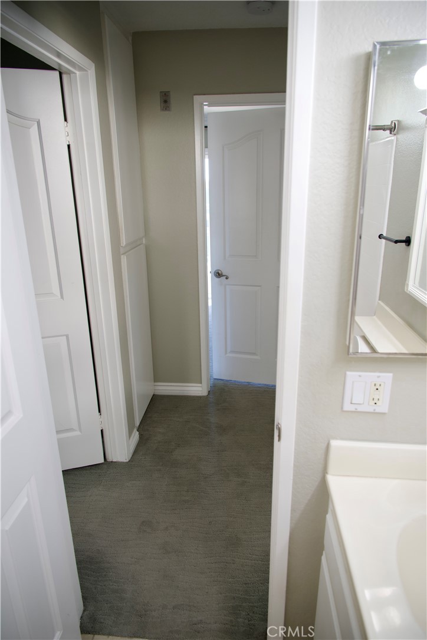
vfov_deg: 73.7
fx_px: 427
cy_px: 320
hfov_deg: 53.1
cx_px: 214
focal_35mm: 24
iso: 640
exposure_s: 1/40
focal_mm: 24
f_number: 4
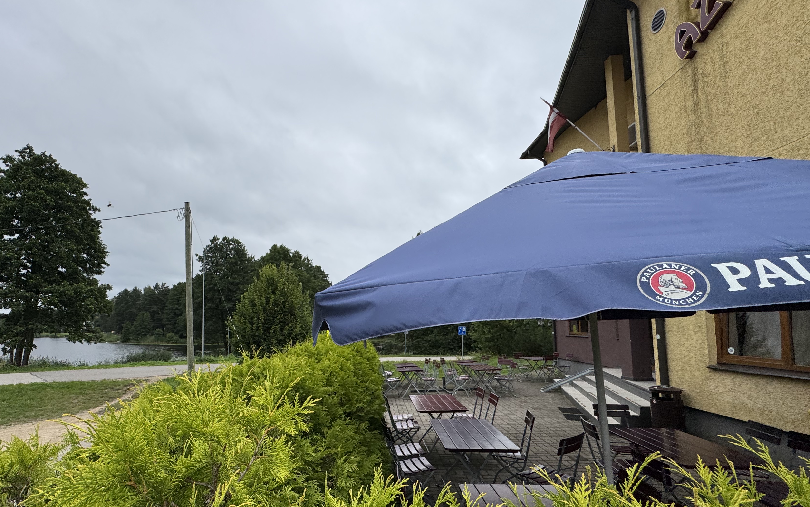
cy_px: 293
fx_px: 397
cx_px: 336
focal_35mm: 18
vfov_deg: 64.6
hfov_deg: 90.2
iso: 40
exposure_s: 1/1567
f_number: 2.2
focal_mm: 2.22
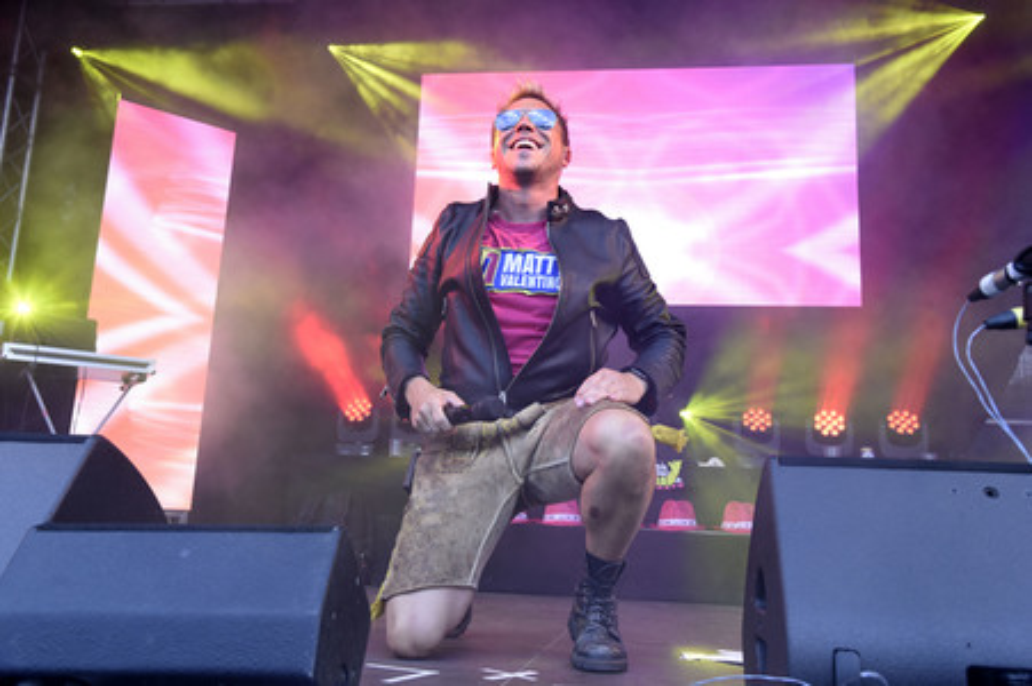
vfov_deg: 41.1
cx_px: 516
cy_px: 343
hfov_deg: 58.8
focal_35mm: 32
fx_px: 917
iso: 1250
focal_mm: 32
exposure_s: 1/160
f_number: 6.3
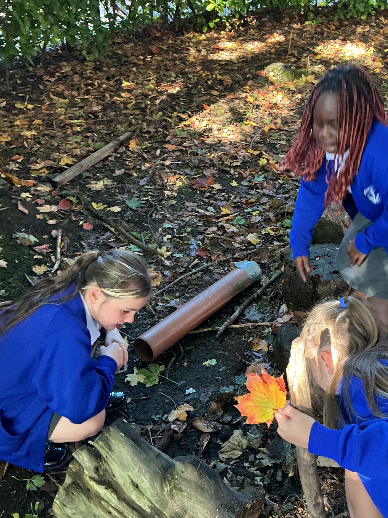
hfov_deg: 36.5
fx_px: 583
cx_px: 253
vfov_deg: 47.9
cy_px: 267
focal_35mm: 39
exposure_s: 1/60
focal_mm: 3
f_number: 1.8
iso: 125
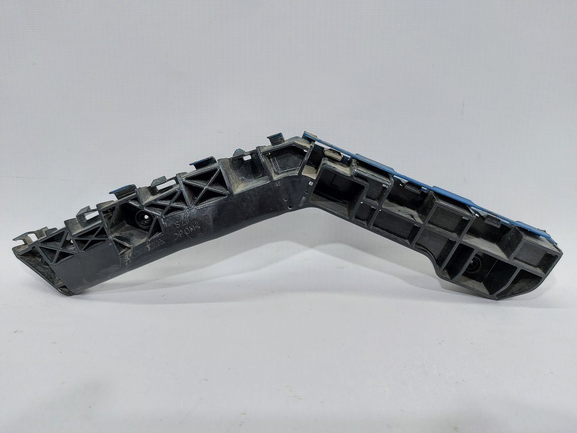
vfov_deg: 56.8
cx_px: 288
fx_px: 400
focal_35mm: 24
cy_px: 216
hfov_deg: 71.6
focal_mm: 5.23
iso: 64
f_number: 1.8
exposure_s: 1/50
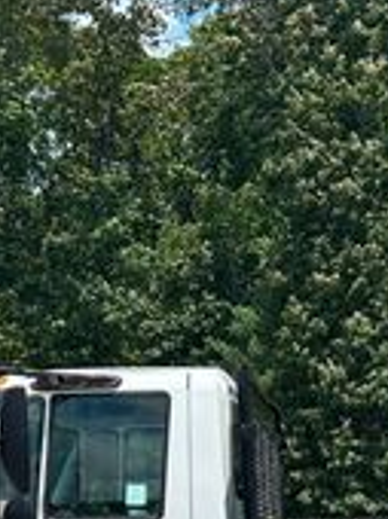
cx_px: 483
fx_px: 1468
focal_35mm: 98
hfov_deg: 14.5
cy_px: 647
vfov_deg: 18.8
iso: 50
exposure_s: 1/4115
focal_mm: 5.7
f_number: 1.5
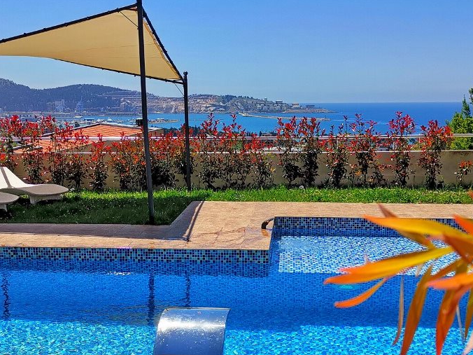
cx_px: 209
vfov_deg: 28.9
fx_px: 683
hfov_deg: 38.1
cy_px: 243
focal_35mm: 50
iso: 50
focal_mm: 5.58
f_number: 1.8
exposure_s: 3
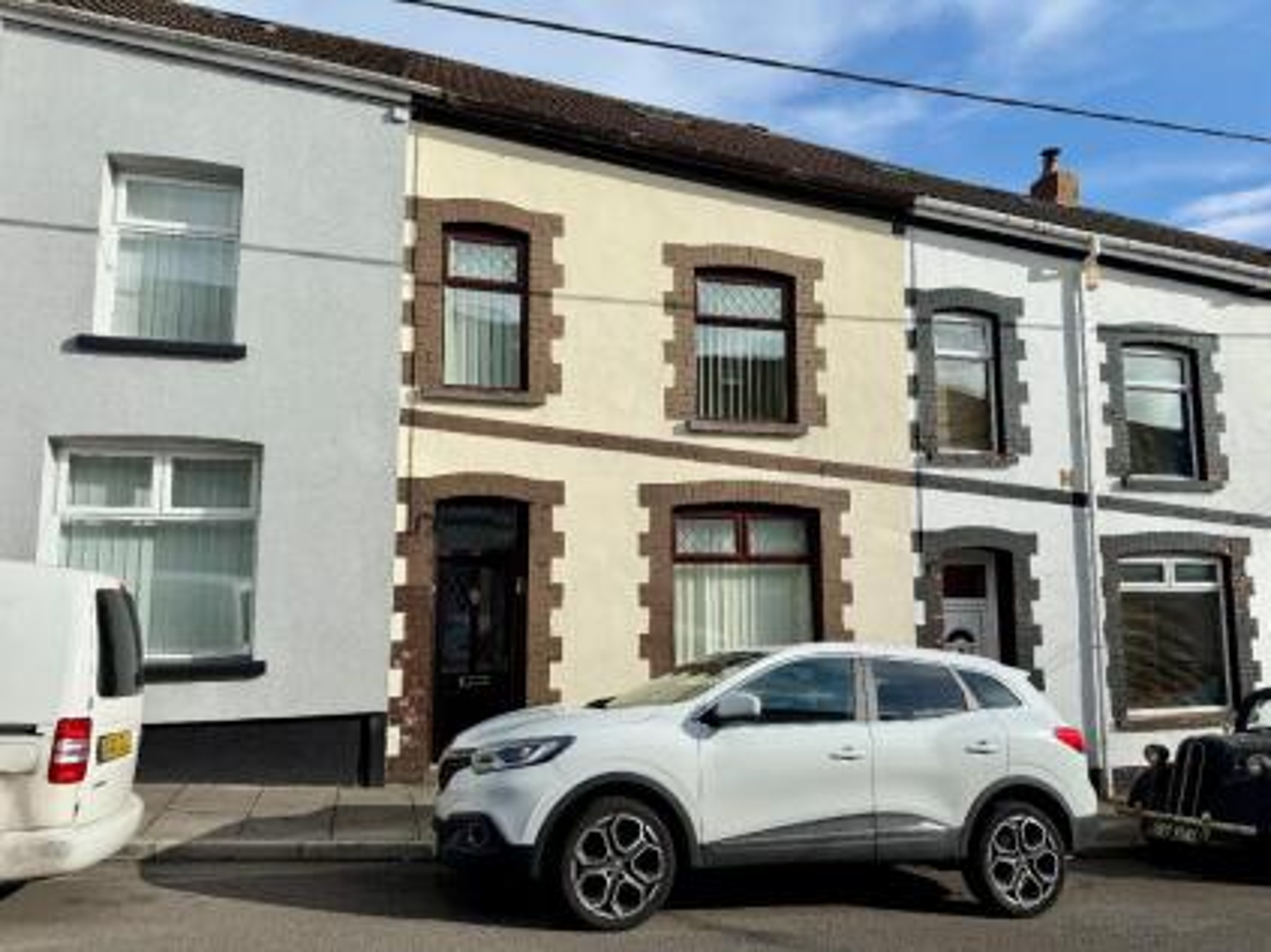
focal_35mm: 24
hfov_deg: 71.6
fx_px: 881
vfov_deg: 56.8
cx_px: 636
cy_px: 476
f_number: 1.78
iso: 80
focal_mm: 6.76
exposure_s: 1/7353
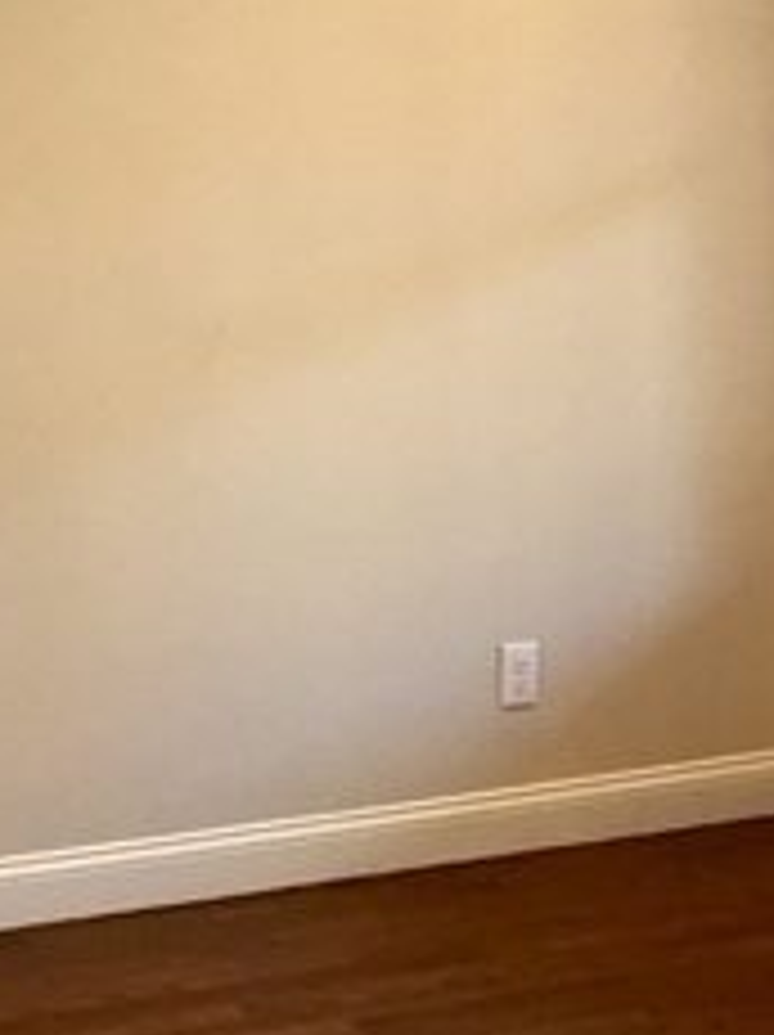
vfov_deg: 20.2
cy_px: 706
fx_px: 2897
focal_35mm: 97
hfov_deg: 15.1
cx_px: 666
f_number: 2.2
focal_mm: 4.15
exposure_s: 1/30
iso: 100
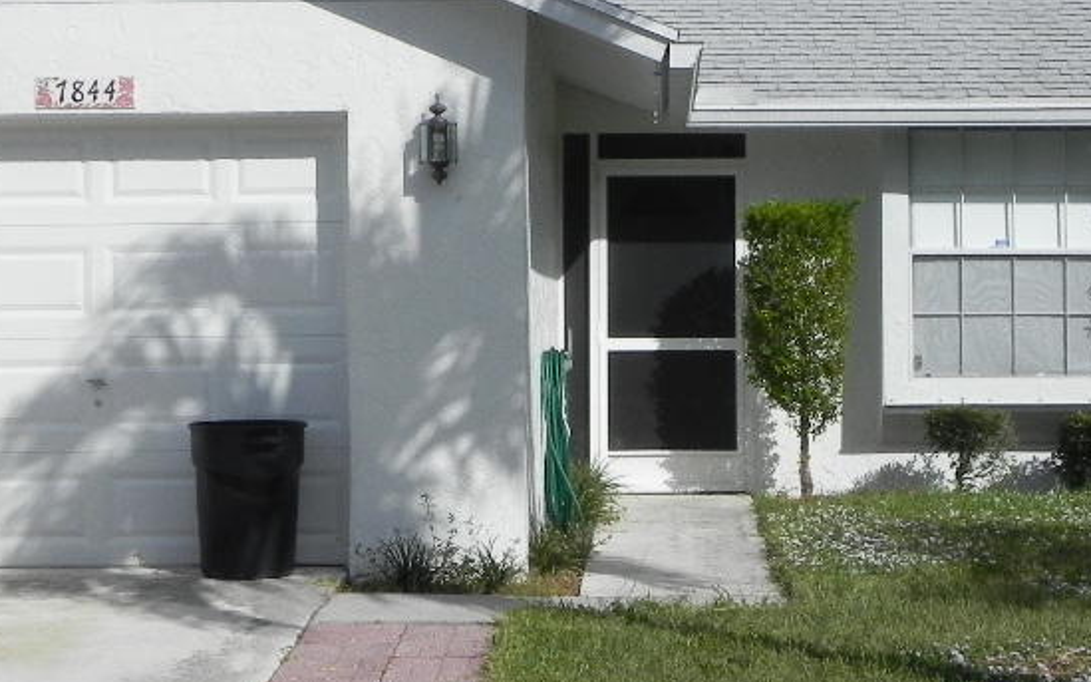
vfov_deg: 14.4
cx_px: 749
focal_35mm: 91
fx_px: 2705
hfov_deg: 22.7
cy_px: 330
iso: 160
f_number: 8
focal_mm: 8.2
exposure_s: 1/600
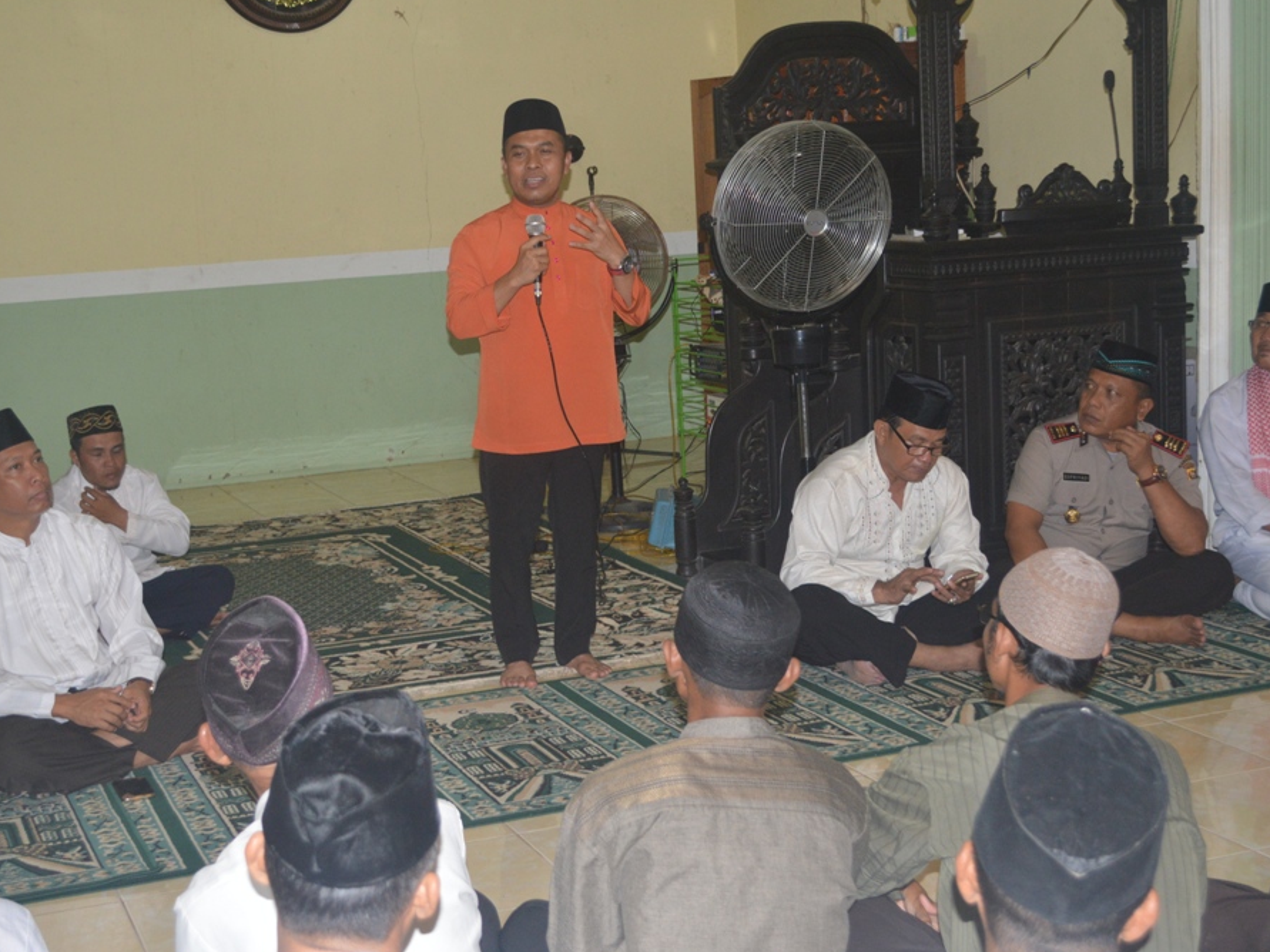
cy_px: 475
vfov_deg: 27.5
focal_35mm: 53
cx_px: 577
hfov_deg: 36.1
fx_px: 1944
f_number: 4.8
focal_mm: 32
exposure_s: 1/60
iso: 800
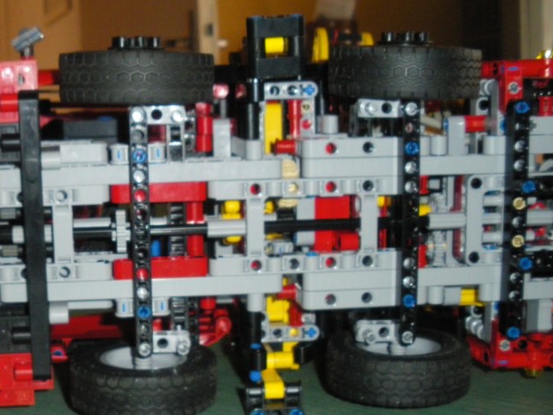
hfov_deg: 33.5
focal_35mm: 56
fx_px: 895
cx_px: 128
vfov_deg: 26.0
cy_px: 256
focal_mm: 6.3
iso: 400
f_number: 3.5
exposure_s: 1/50
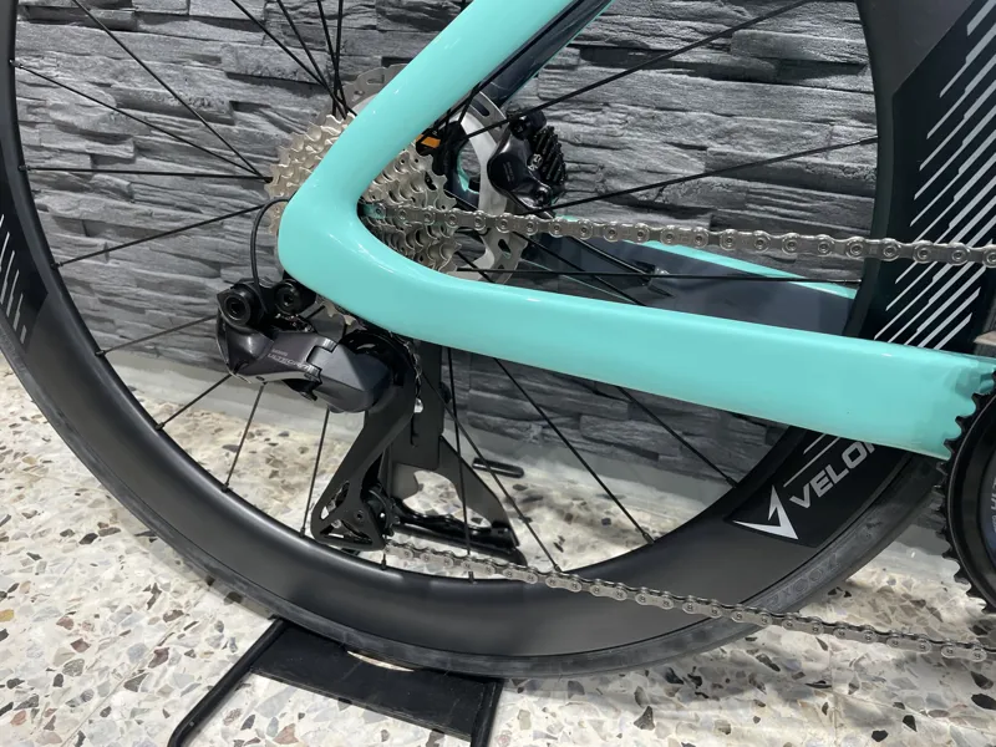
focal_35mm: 26
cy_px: 374
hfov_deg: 67.3
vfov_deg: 53.1
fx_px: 748
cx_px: 498
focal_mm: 4.2
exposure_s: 1/101
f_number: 1.6
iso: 80
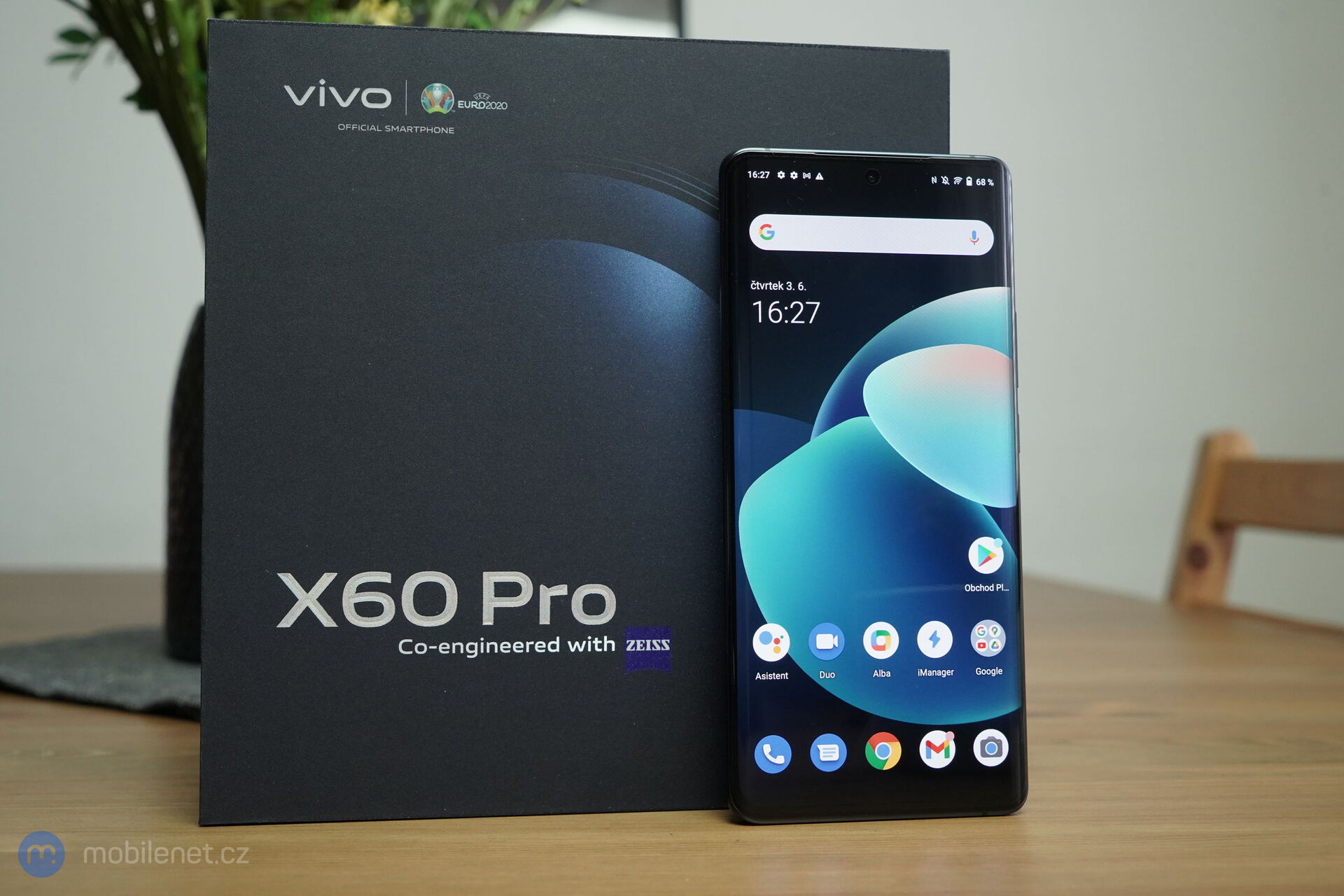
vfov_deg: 32.6
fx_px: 1531
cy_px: 448
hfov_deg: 47.4
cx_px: 672
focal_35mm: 41
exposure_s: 1/200
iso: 3200
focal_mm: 41
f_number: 8
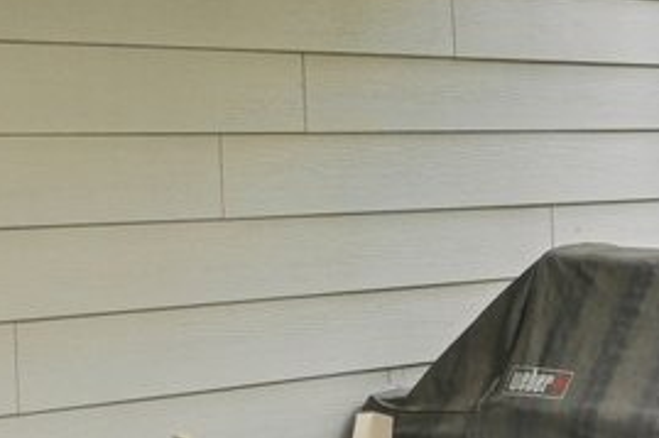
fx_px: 2232
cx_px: 402
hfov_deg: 16.8
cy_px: 131
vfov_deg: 11.2
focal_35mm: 122
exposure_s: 1/25
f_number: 8
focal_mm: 16
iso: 400
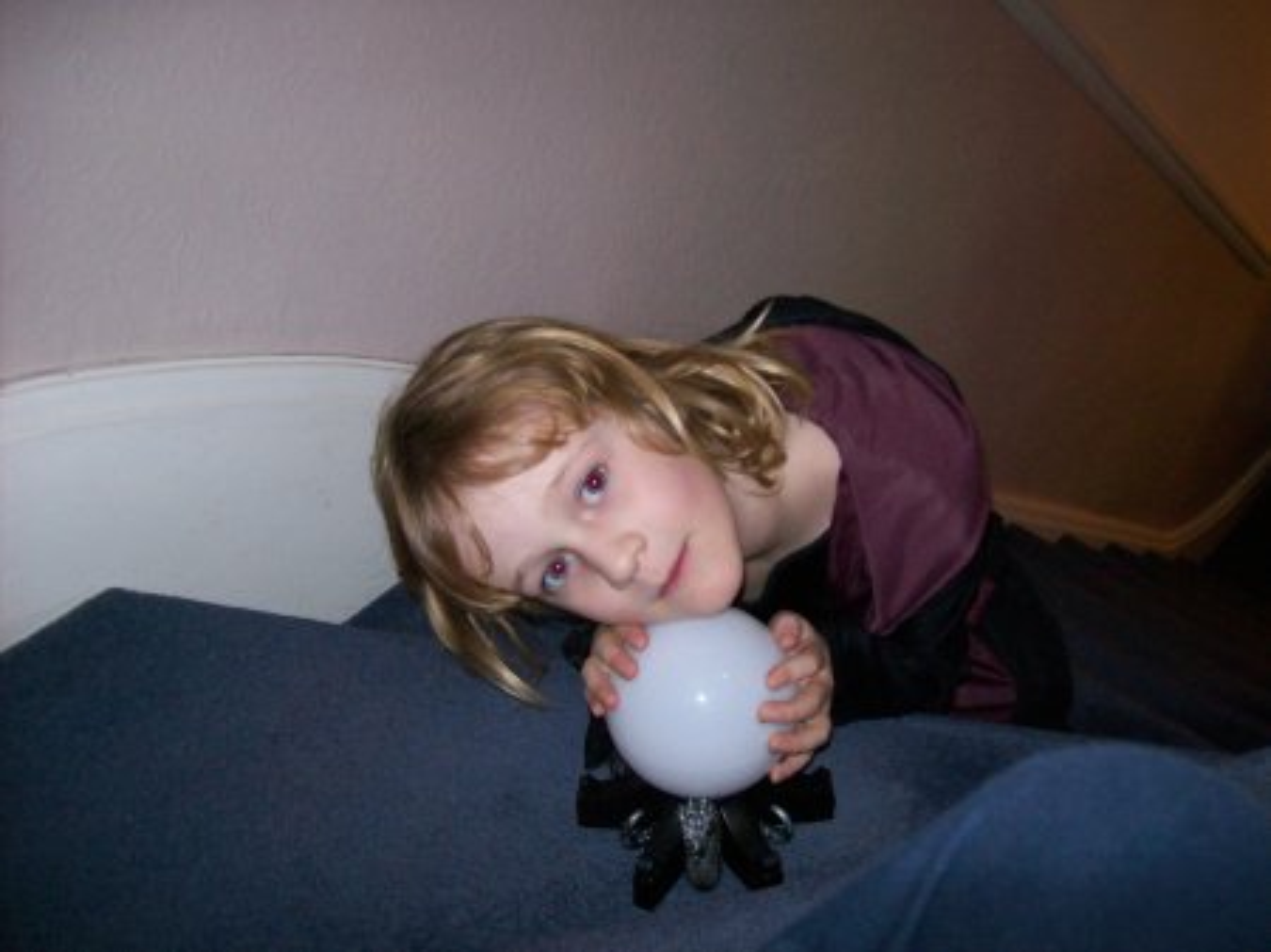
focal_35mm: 36
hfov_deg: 51.4
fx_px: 1321
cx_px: 636
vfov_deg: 39.6
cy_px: 476
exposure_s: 1/64
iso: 200
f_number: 2.7
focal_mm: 6
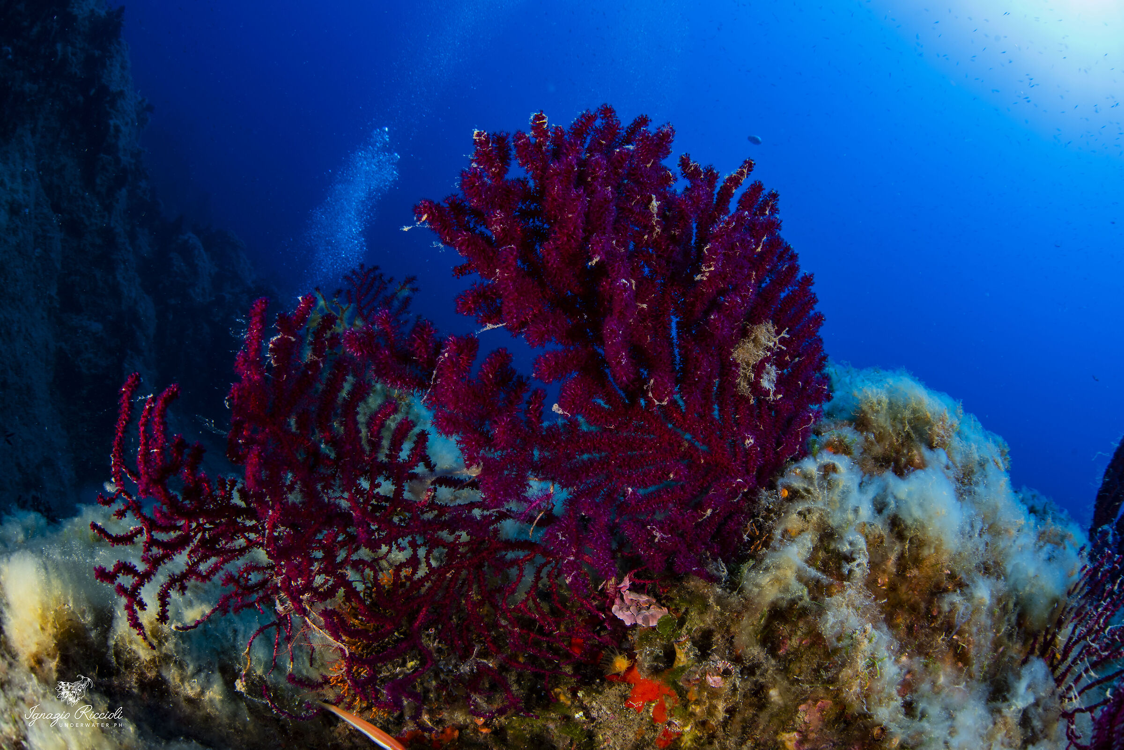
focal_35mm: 15
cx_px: 562
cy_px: 375
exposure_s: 1/80
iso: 200
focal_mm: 15
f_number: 13
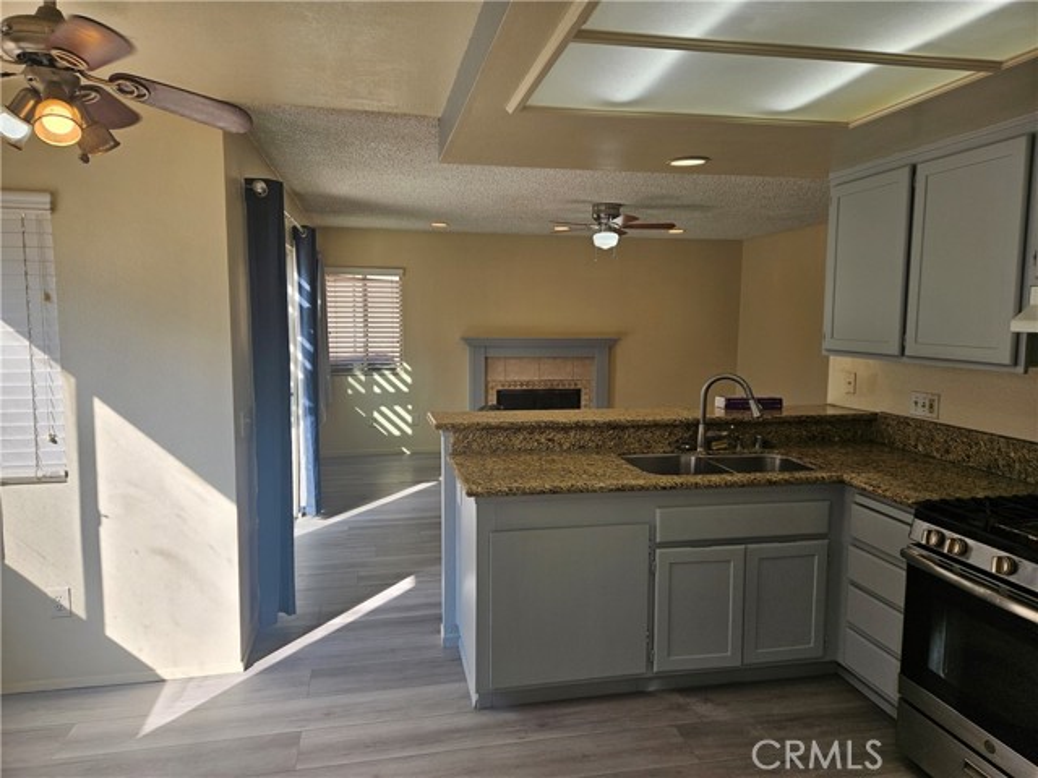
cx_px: 519
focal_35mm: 23
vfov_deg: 58.9
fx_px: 690
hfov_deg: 73.9
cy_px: 389
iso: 25
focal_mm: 5.4
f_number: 1.8
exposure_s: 1/326
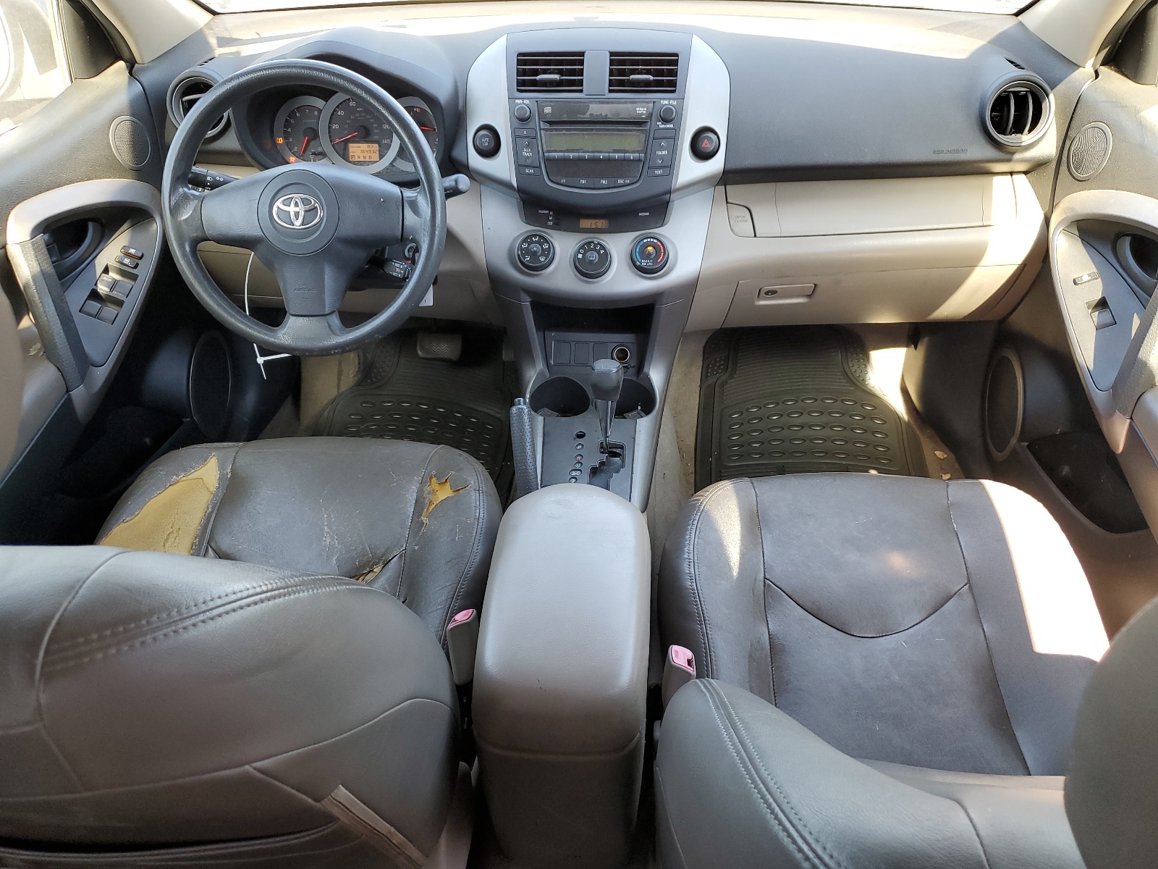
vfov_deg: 53.1
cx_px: 579
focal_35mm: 26
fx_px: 870
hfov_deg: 67.3
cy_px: 434
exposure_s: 1/120
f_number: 1.5
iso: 70
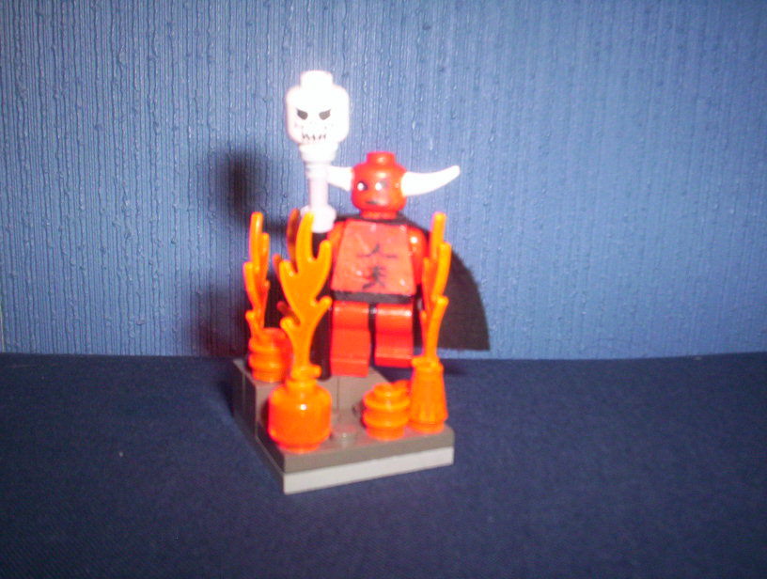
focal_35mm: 38
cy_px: 290
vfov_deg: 37.9
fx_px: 844
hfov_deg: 48.9
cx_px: 384
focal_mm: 4.99
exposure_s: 1/60
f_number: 4.5
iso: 140
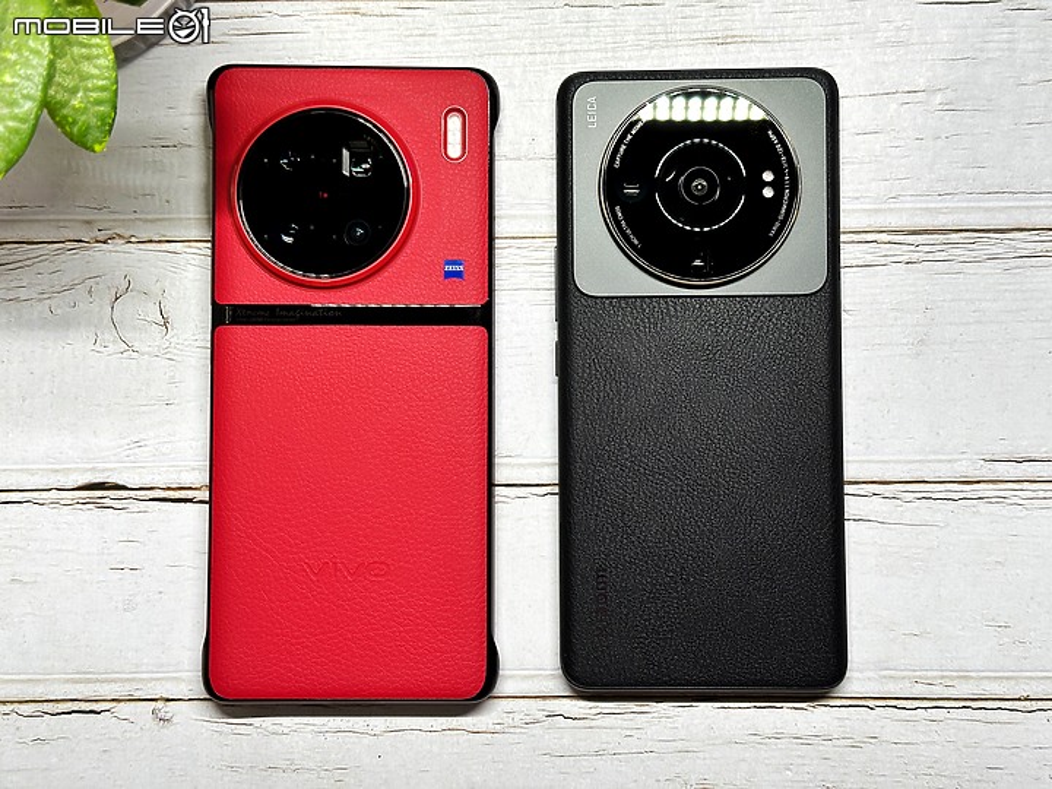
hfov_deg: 39.7
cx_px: 526
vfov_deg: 30.3
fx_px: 1459
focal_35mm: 48
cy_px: 394
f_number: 1.78
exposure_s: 1/120
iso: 100
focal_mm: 6.86
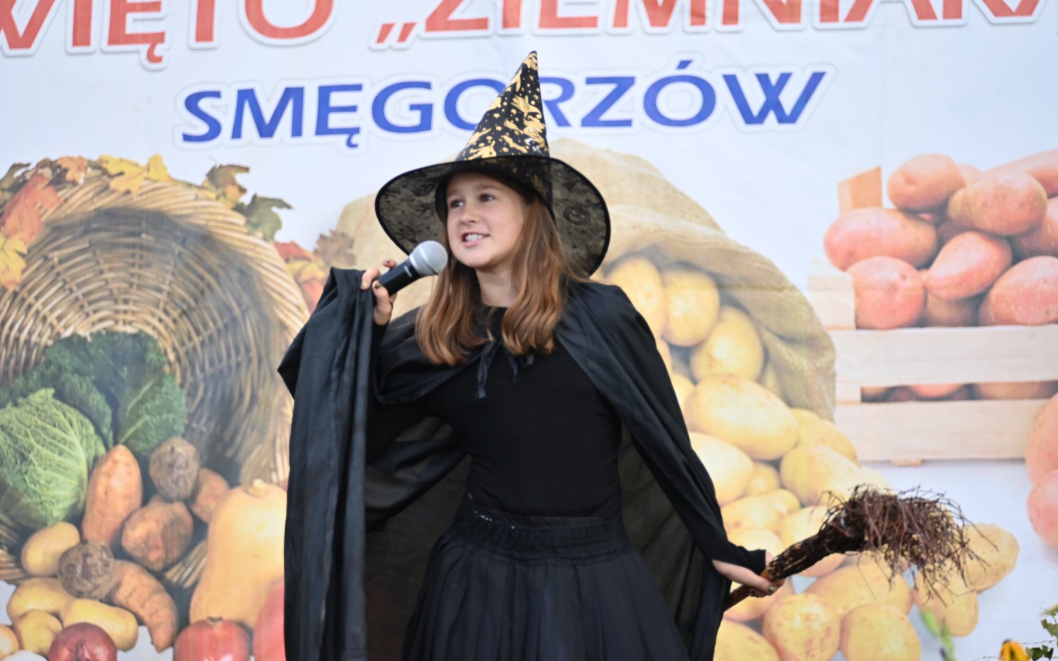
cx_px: 530
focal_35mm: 205
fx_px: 5911
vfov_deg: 6.4
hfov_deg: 10.2
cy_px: 317
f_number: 5.3
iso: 400
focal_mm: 200
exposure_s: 1/400
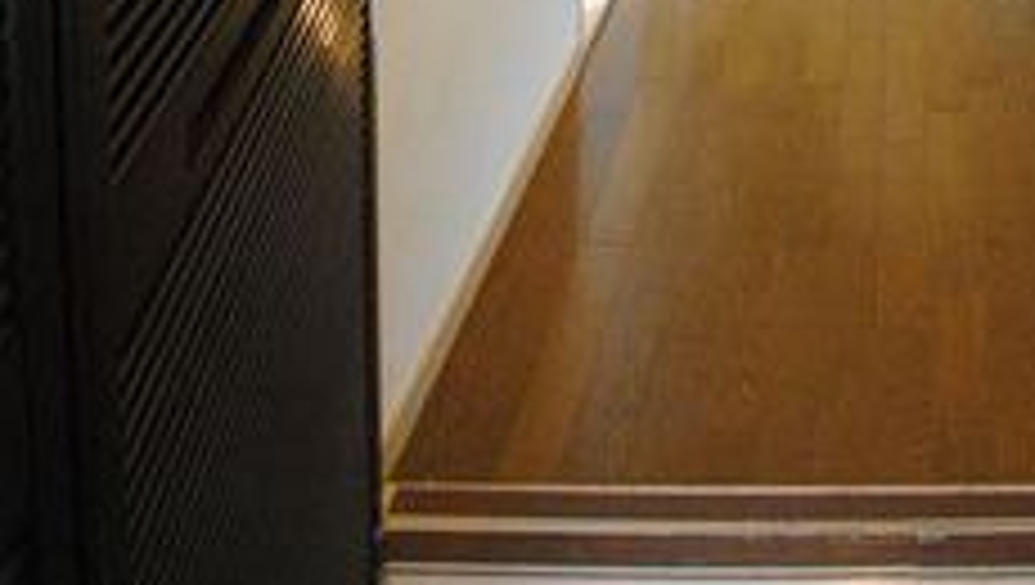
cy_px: -608
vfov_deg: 18.8
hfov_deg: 49.7
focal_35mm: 35
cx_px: 952
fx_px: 962
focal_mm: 8
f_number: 4.5
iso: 1600
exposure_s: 1/20
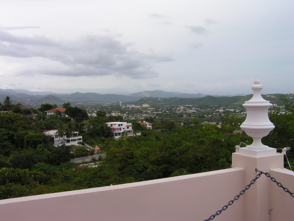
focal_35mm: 38
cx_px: 147
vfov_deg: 37.7
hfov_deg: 49.0
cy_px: 110
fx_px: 323
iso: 50
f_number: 5.6
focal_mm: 6.3
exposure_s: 1/80
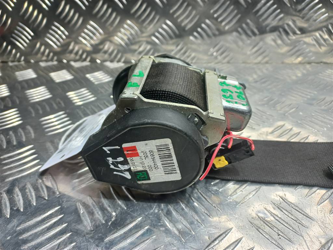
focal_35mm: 25
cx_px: 166
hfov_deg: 69.4
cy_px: 125
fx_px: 240
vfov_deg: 54.9
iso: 50
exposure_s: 1/50
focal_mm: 4.6
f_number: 1.8
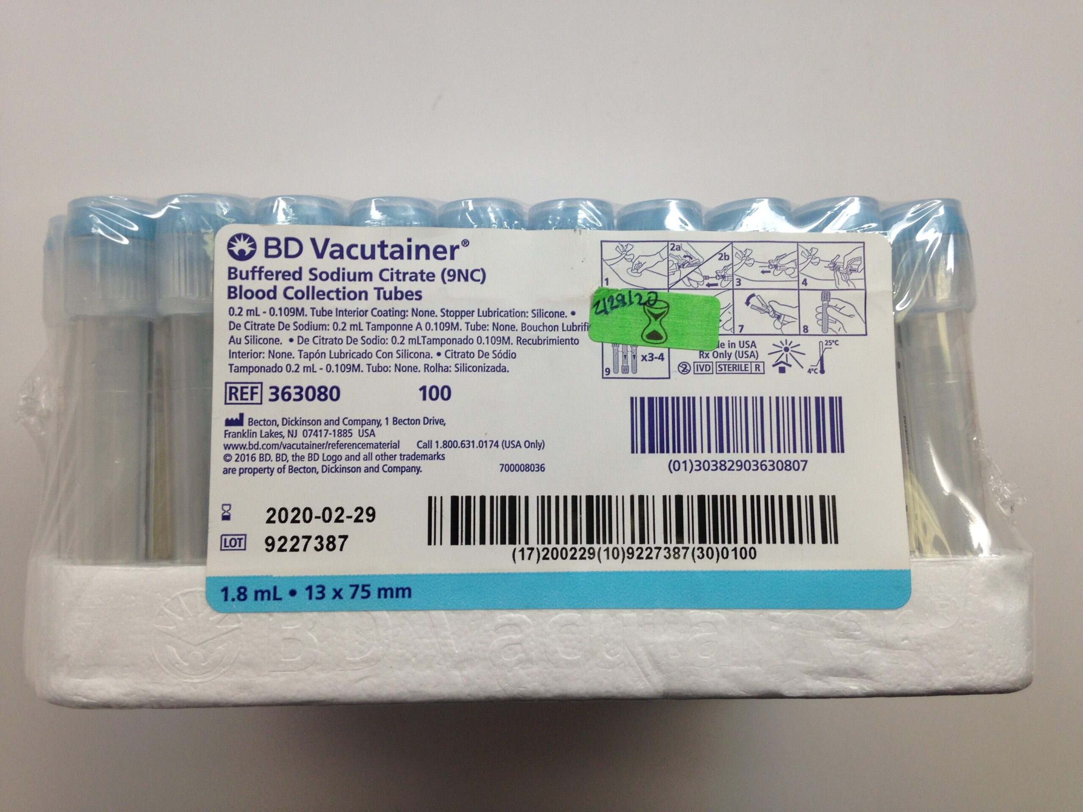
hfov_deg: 55.4
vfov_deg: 42.9
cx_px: 542
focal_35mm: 33
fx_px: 1032
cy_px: 406
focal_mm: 4.12
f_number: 2.4
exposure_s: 1/60
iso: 50
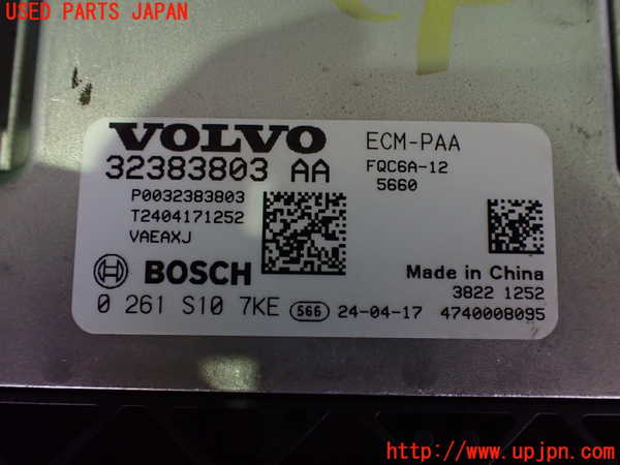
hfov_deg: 60.0
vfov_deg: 46.8
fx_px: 537
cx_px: 310
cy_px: 232
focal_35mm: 30
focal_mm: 5.4
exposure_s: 1/60
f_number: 2.3
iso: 800
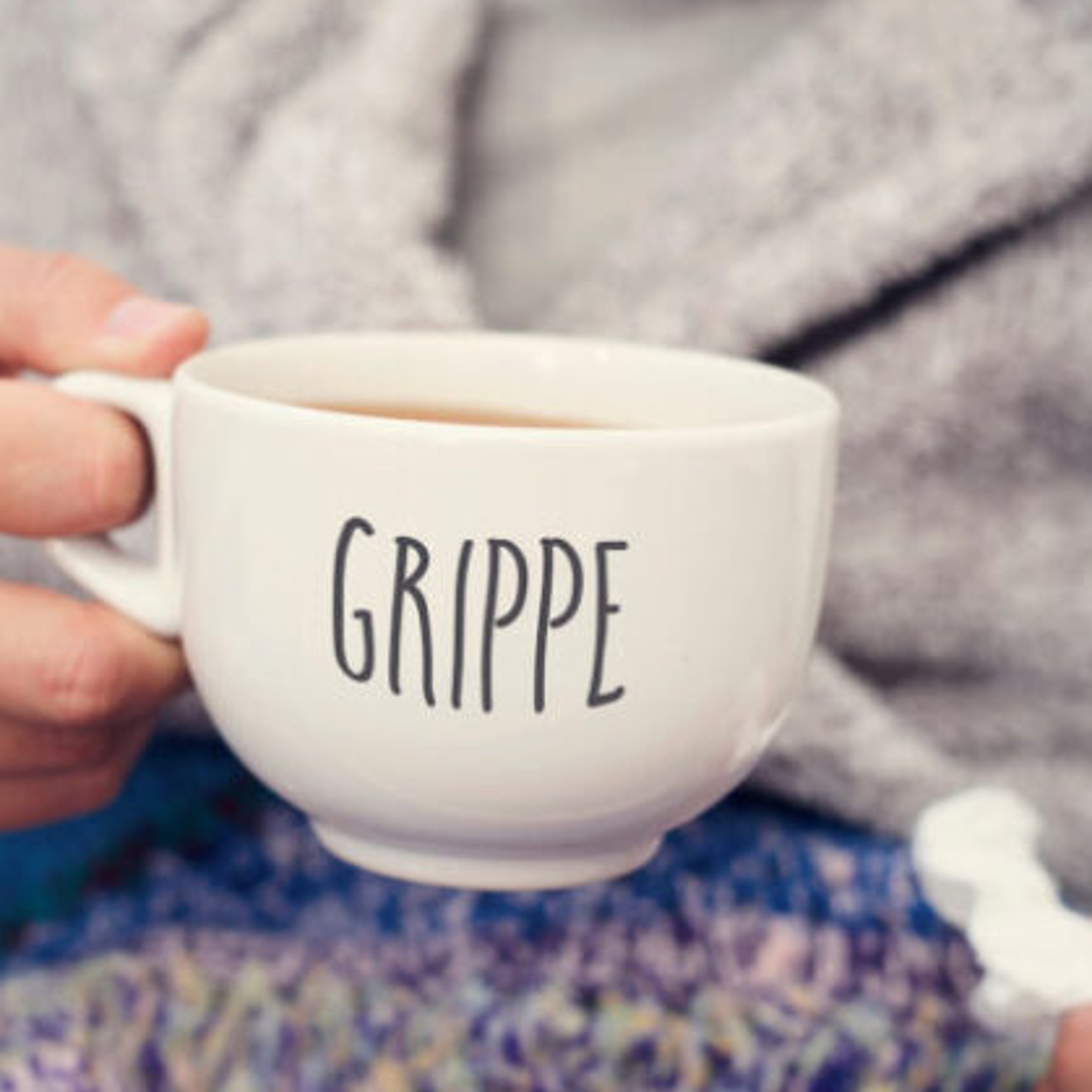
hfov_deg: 24.9
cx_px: 366
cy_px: 539
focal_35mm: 69
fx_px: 2463
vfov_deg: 25.0
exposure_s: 1/60
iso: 64
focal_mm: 50
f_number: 3.5
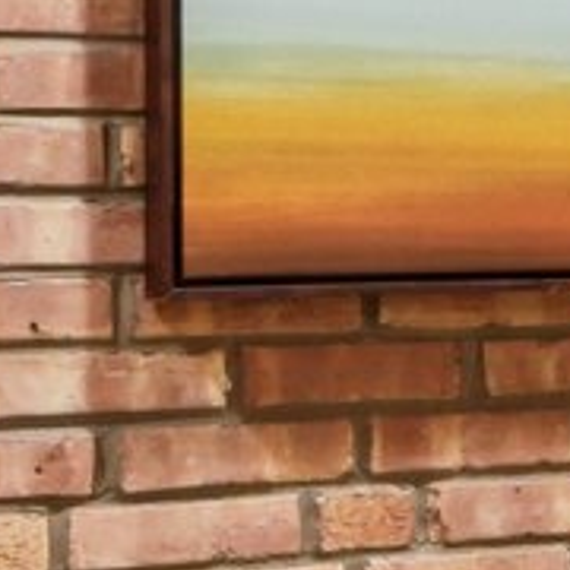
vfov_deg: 11.3
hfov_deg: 8.8
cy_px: 402
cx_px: 1834
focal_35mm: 155
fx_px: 2888
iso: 400
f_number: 13
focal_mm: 16
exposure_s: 1/1.25
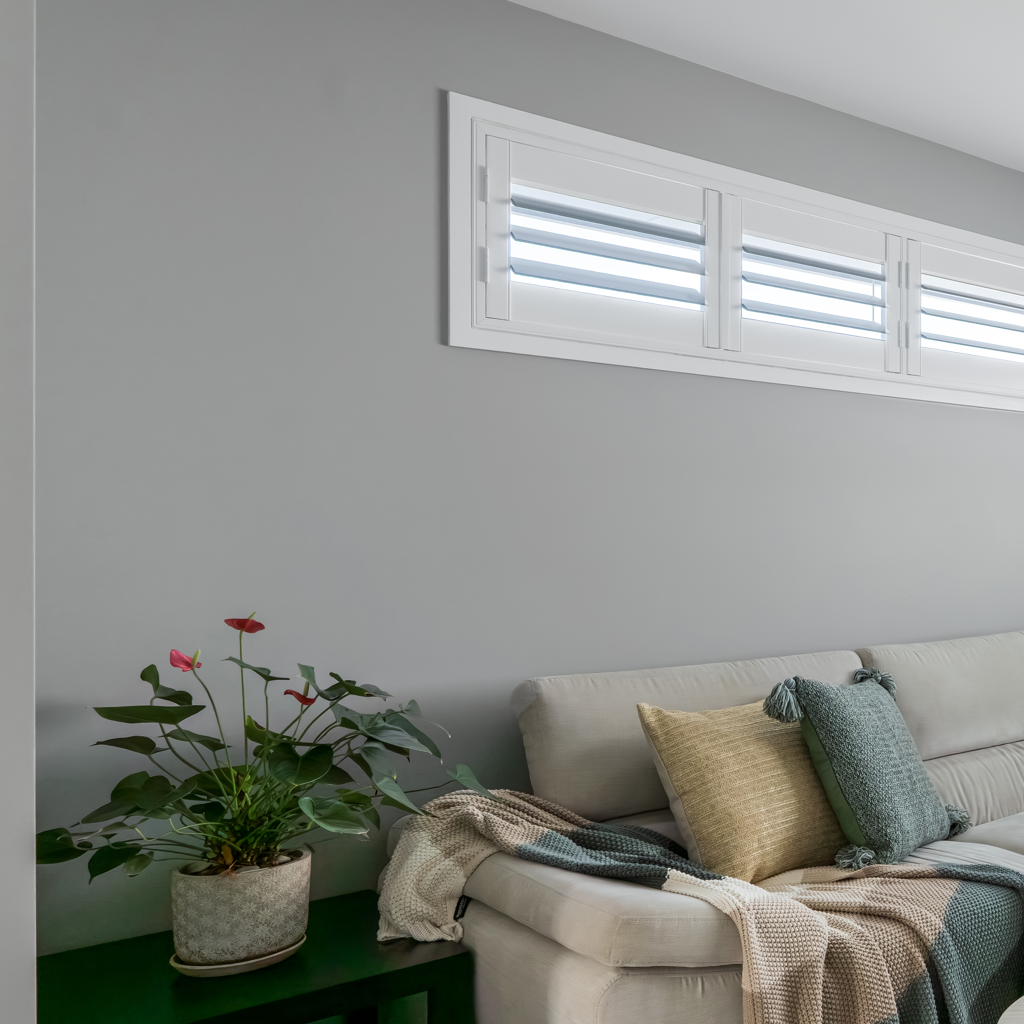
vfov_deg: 50.6
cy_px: 637
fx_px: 1071
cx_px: 1178
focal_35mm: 32
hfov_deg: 39.6
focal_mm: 16
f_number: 7.1
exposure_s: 1/25
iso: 50
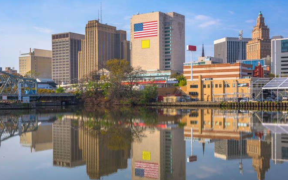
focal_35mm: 49
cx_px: 126
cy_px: 101
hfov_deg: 41.0
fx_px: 385
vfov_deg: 26.3
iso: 64
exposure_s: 1/30
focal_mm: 40
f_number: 11
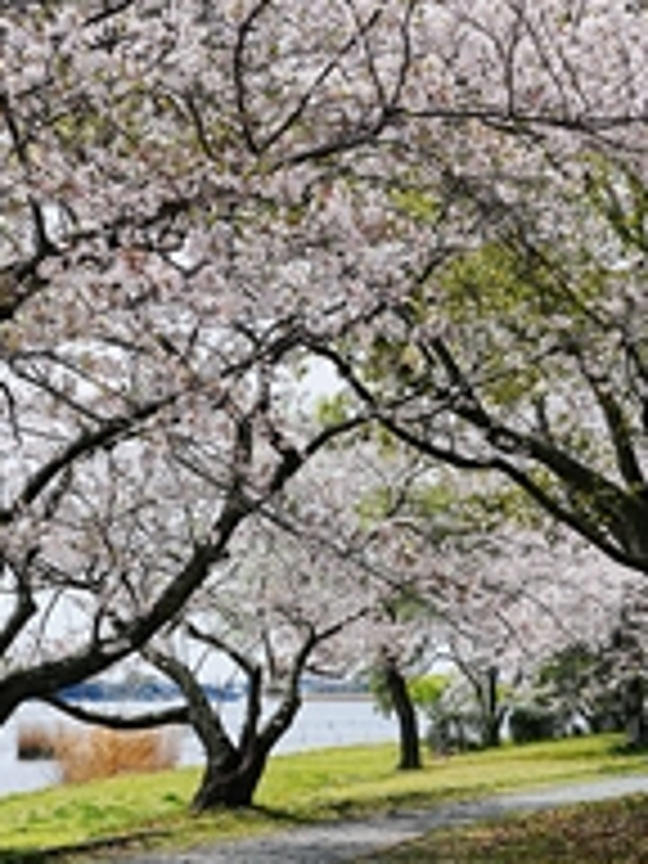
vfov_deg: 27.0
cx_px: 216
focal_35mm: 72
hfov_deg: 20.4
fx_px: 1797
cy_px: 367
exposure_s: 1/320
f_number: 8
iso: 100
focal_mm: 36
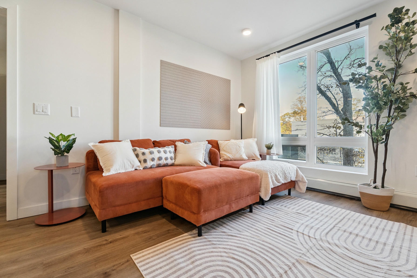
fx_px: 185
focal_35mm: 16
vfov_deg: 73.8
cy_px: 139
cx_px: 208
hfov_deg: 96.7
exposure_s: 1/125
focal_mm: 16
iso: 2000
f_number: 8
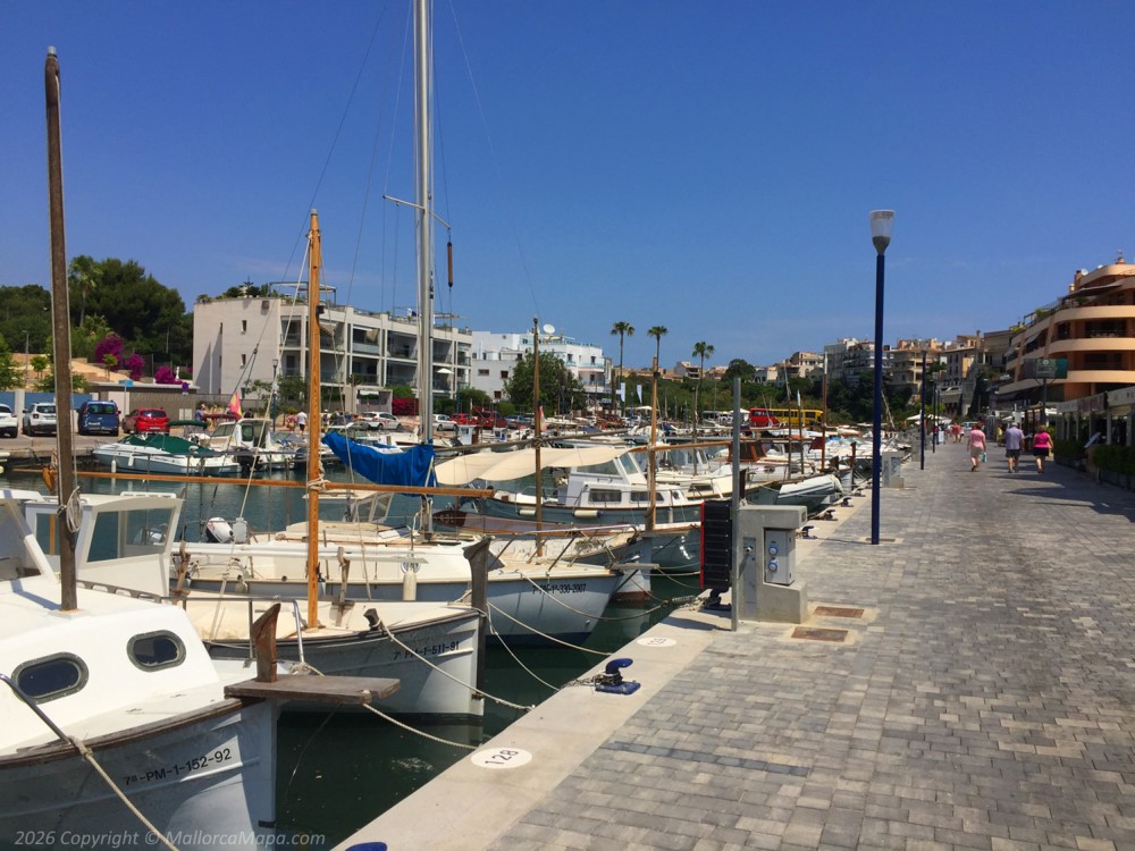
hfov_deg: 61.7
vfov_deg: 48.2
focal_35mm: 29
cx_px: 568
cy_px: 426
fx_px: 951
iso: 32
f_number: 2.2
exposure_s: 1/4950
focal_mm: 4.15
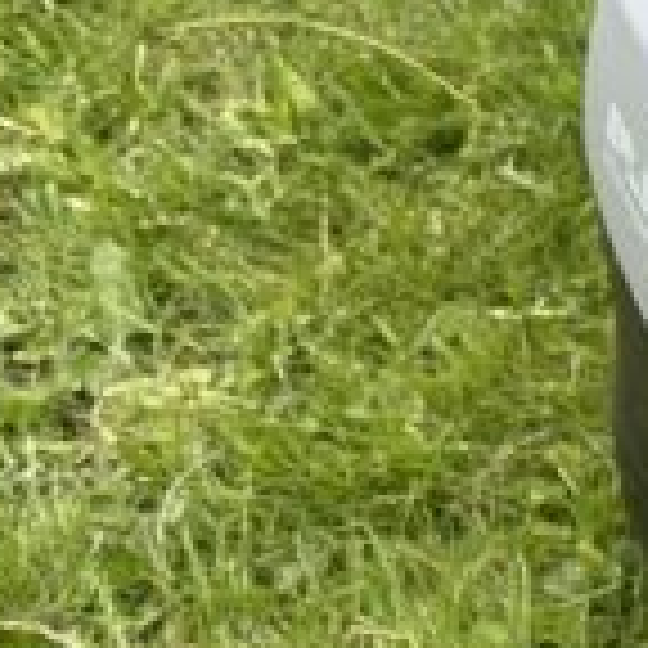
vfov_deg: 11.2
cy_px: 932
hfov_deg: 10.2
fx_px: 3198
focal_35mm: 151
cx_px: 1516
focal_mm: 6.86
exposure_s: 1/903
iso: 80
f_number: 1.78
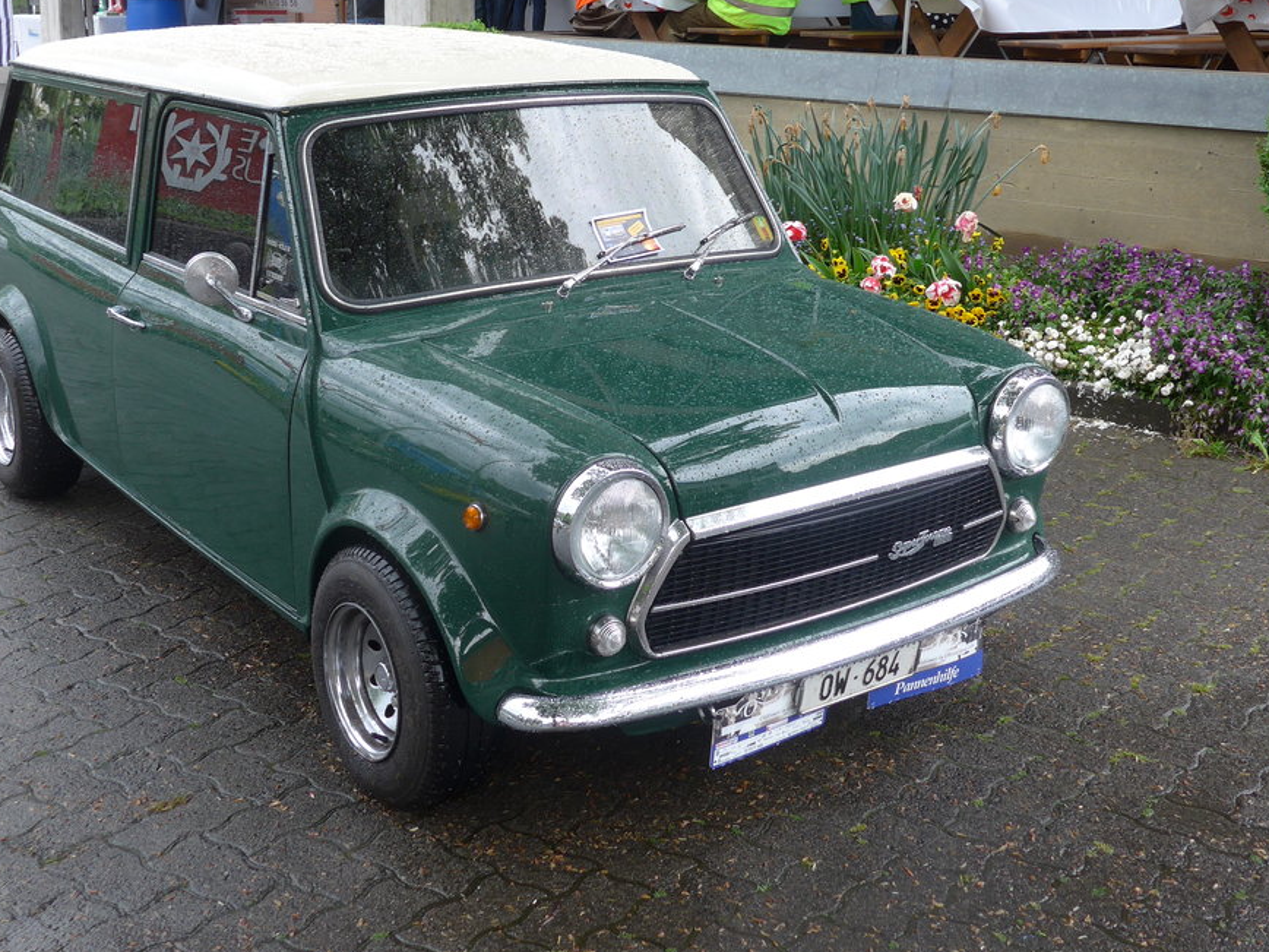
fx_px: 1723
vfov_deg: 30.8
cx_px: 596
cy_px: 390
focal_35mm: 47
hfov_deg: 40.4
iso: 80
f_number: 2.8
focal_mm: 7
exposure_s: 1/125
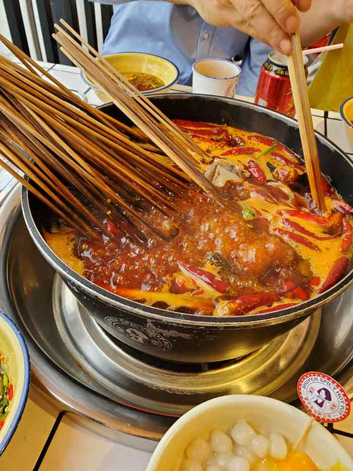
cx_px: 176
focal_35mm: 26
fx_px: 353
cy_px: 236
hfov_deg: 53.1
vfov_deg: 67.3
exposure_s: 1/100
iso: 200
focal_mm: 4.3
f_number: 2.4
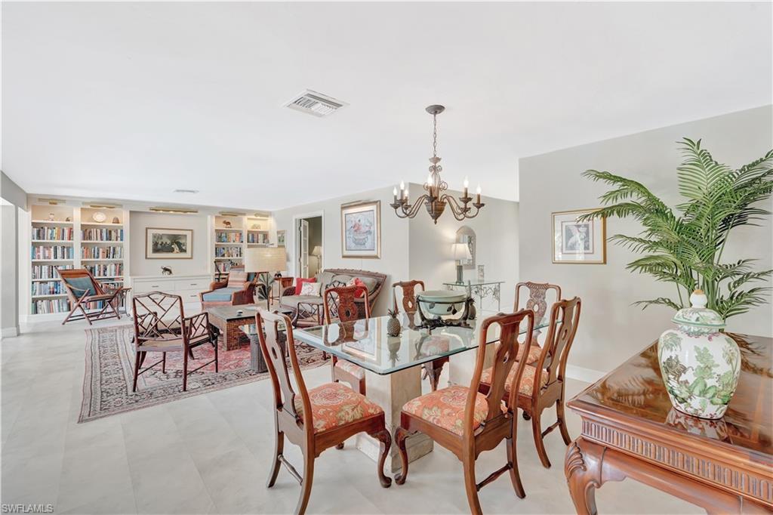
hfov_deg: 96.8
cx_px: 386
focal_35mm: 16
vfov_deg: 73.7
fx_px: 343
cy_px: 258
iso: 400
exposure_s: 1/3.33
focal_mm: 16
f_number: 8
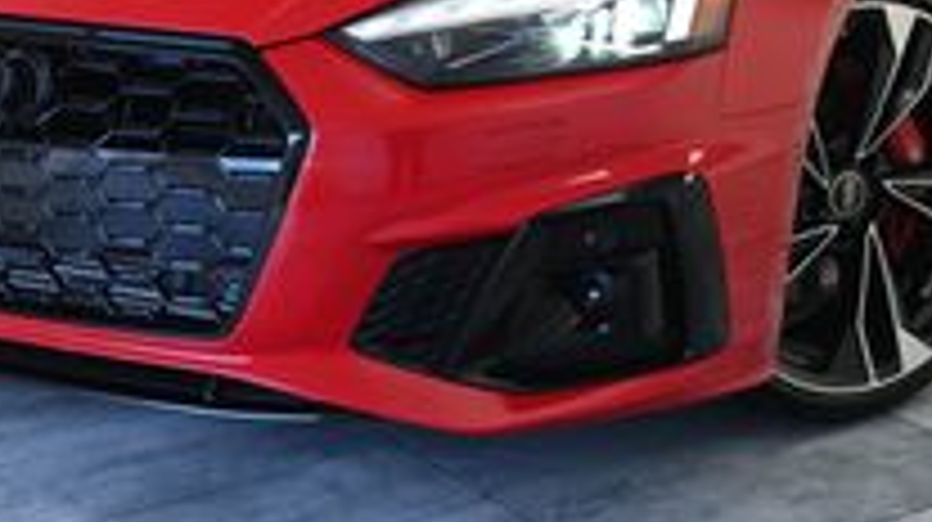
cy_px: -18
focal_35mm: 89
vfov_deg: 13.3
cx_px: 504
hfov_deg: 23.9
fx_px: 2197
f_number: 5
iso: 560
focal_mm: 44
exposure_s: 1/60
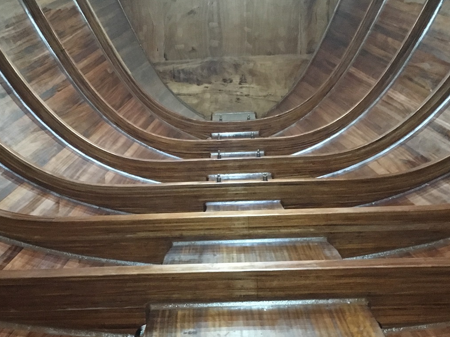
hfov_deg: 33.7
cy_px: 255
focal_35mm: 57
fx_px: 741
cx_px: 188
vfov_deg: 25.3
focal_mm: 4.15
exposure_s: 1/17
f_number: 2.2
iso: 250
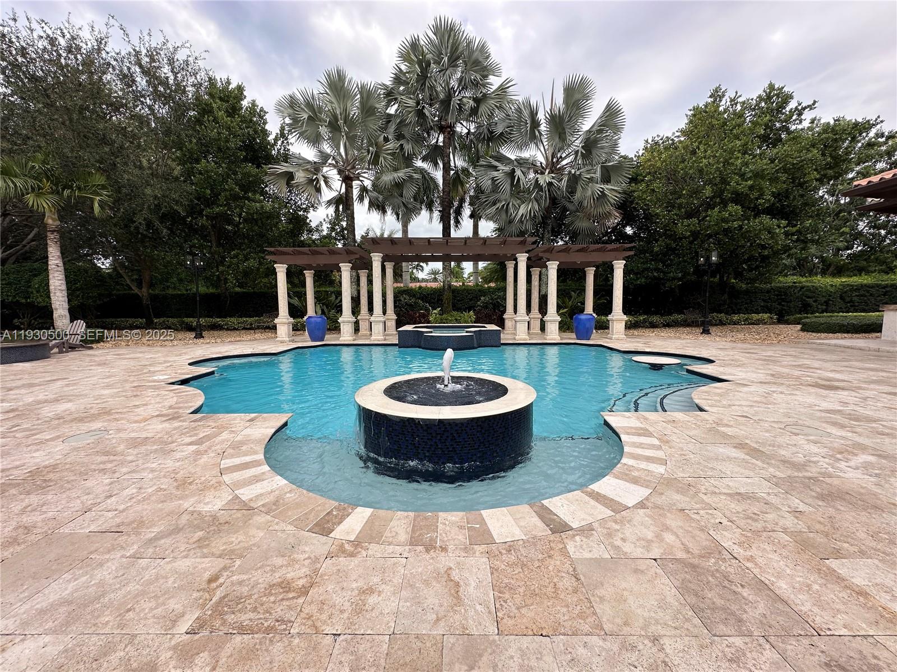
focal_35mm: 14
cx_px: 448
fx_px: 363
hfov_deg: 102.1
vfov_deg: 85.7
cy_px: 336
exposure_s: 1/169
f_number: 2.2
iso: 40
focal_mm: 2.22
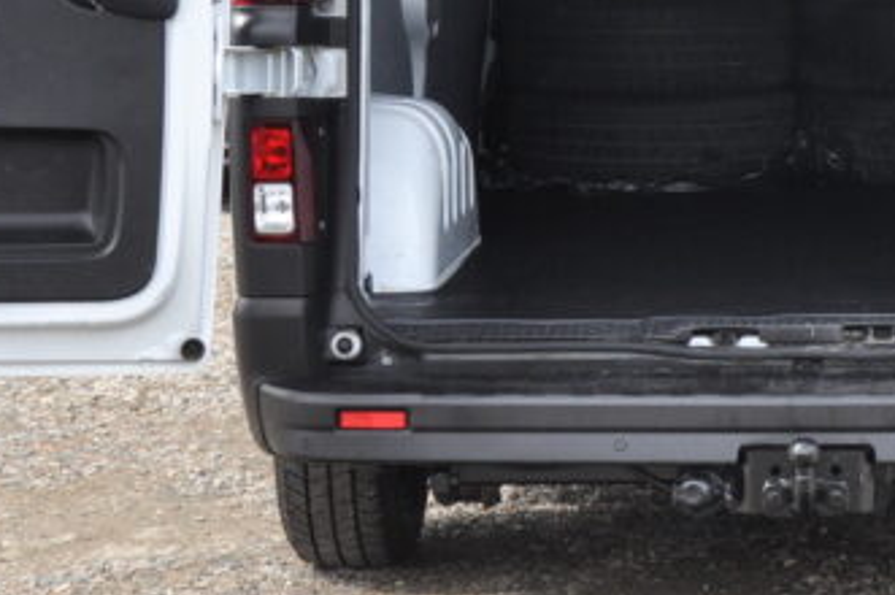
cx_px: 827
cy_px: -78
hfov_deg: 15.6
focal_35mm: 130
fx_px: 3229
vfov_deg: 10.4
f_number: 7.1
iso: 400
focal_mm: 28
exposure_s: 1/200
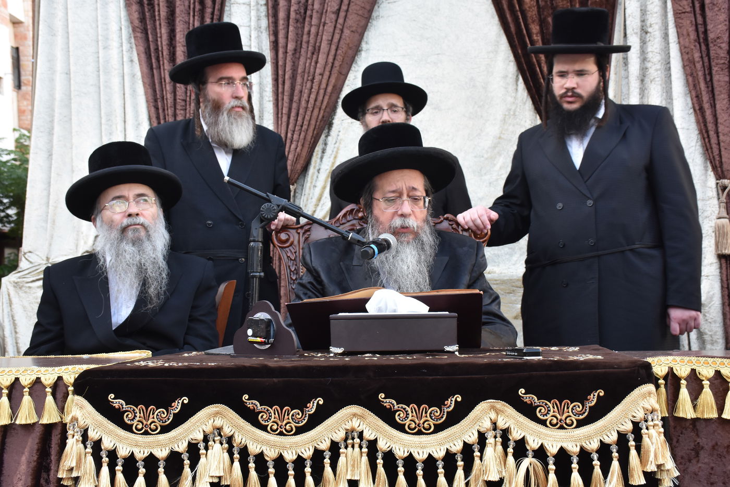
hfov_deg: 38.9
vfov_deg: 26.5
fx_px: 1034
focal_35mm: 51
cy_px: 244
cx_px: 365
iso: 1000
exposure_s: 1/125
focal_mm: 34
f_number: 9
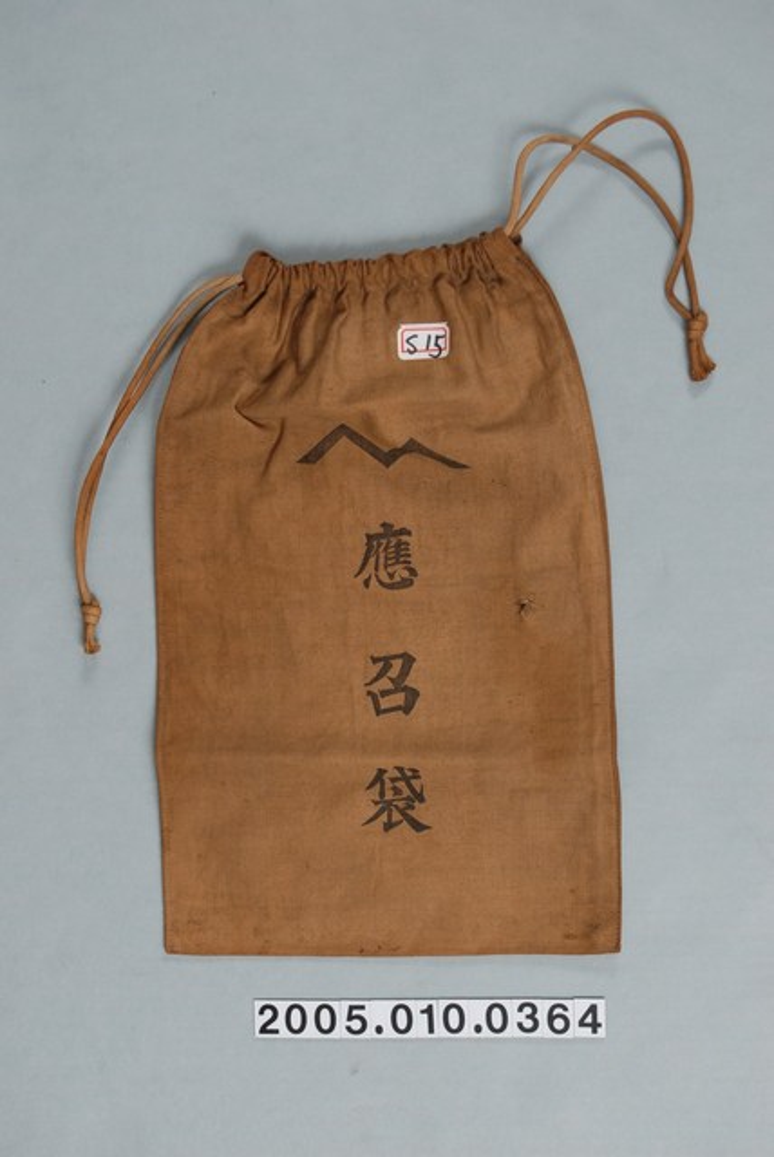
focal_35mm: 82
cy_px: 578
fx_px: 2655
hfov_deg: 16.6
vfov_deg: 24.6
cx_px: 387
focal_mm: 55
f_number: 8
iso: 100
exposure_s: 1/125
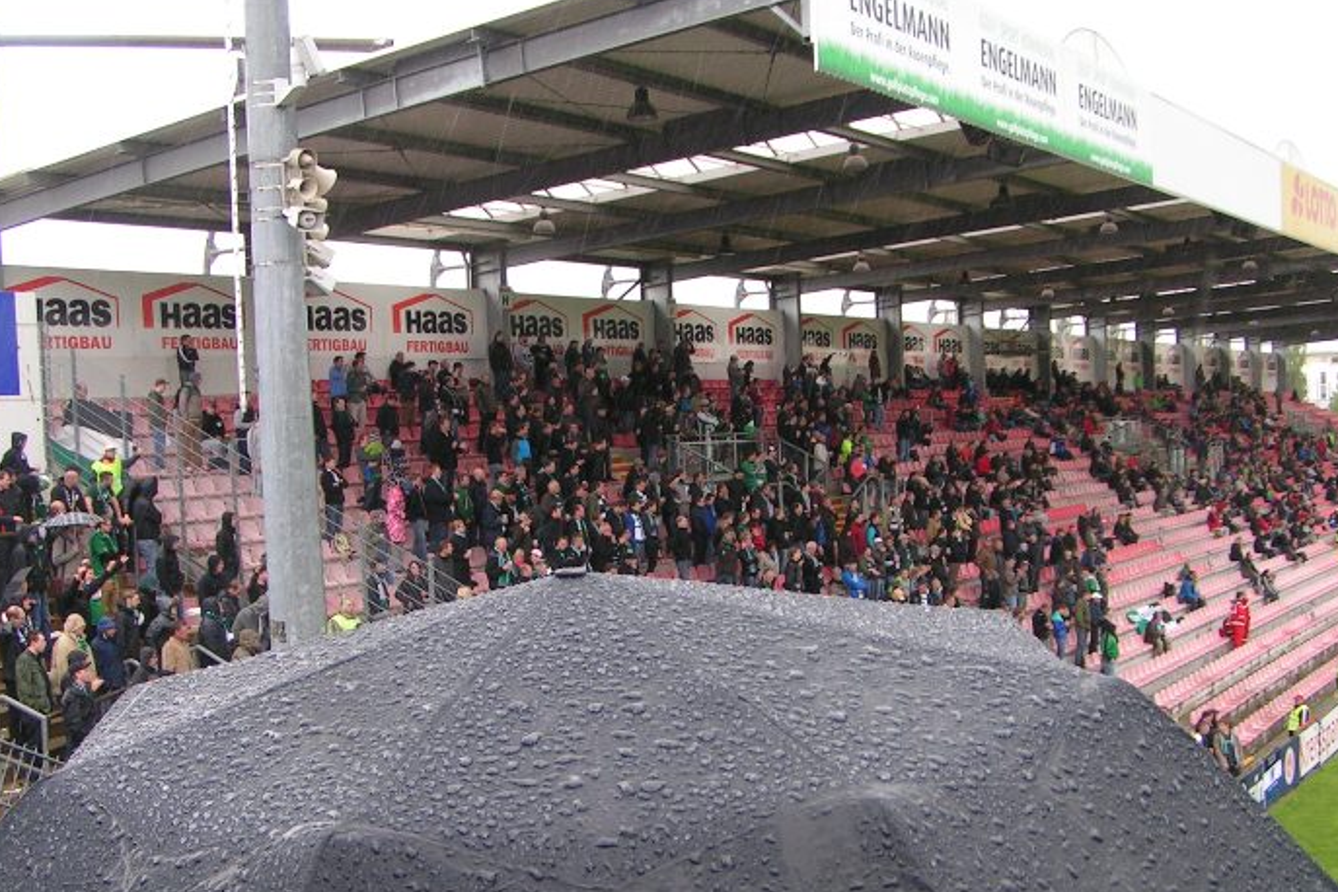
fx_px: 1710
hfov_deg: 42.7
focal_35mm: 46
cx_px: 613
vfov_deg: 29.1
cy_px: 559
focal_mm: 5.8
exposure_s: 1/100
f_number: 4
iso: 50
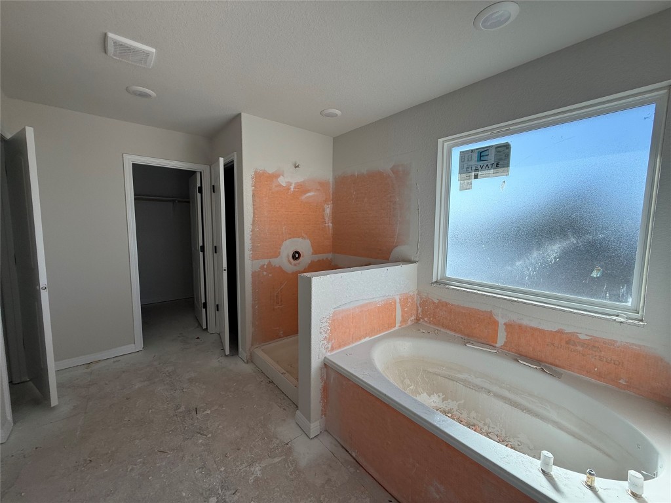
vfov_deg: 85.7
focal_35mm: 14
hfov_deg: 102.1
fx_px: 271
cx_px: 336
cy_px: 252
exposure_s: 1/267
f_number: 2.2
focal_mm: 2.22
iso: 50
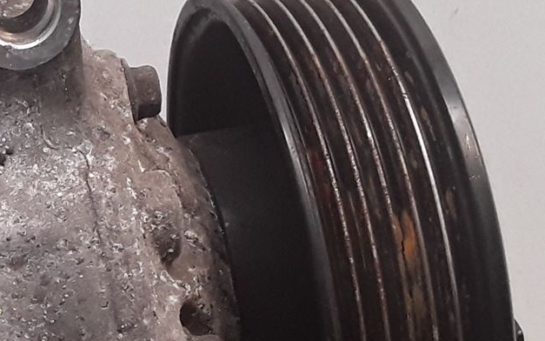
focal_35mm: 97
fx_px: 1441
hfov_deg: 19.6
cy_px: 333
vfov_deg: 13.3
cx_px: -185
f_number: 1.9
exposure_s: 1/111
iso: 100
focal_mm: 2.91
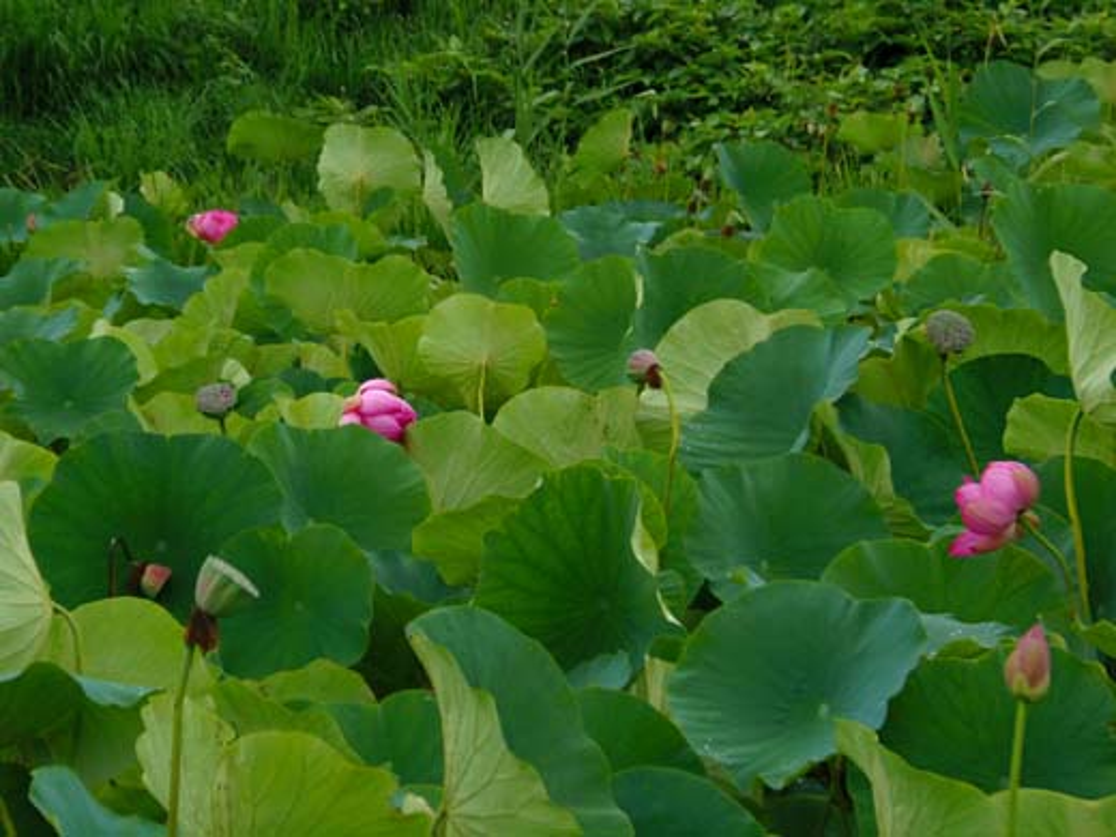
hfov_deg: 17.0
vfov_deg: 12.8
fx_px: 3740
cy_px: 418
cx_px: 558
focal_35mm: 116
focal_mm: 21.4
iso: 64
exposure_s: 1/320
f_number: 4.5
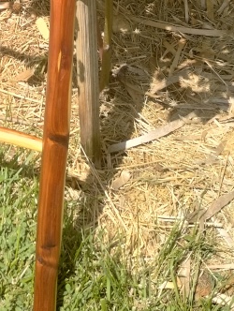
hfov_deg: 16.4
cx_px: -62
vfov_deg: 20.0
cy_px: -138
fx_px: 773
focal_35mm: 86
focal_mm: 4.27
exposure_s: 1/344
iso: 100
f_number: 1.8
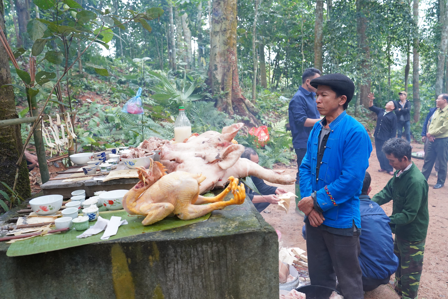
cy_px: 150
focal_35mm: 28
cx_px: 224
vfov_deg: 46.4
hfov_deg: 65.5
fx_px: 348
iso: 2500
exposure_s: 1/160
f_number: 4
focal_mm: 28
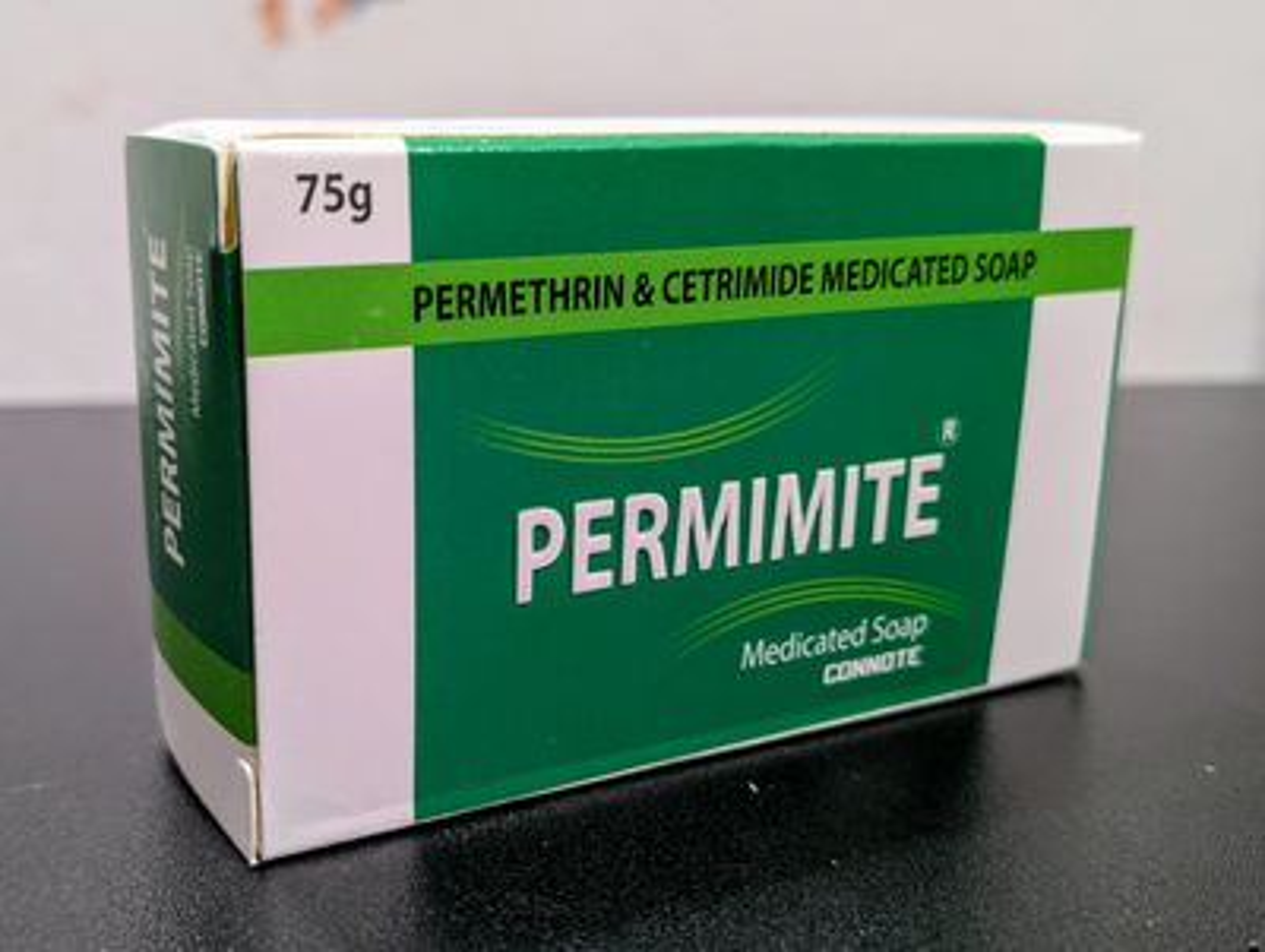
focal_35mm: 27
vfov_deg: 51.4
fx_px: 988
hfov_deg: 65.3
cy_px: 476
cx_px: 632
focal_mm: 4.38
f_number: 1.73
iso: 259
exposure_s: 1/25
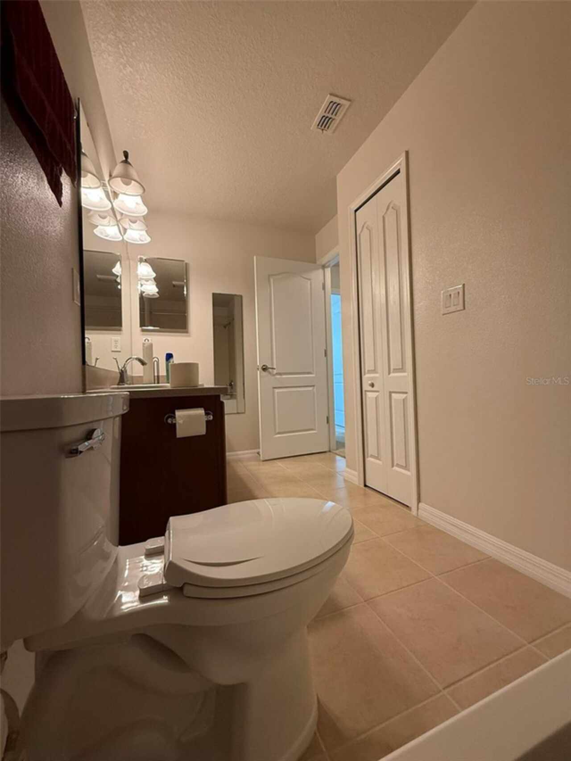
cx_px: 286
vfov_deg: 102.1
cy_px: 380
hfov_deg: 85.7
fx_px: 308
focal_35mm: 14
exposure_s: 1/60
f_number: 2.2
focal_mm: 2.22
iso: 200
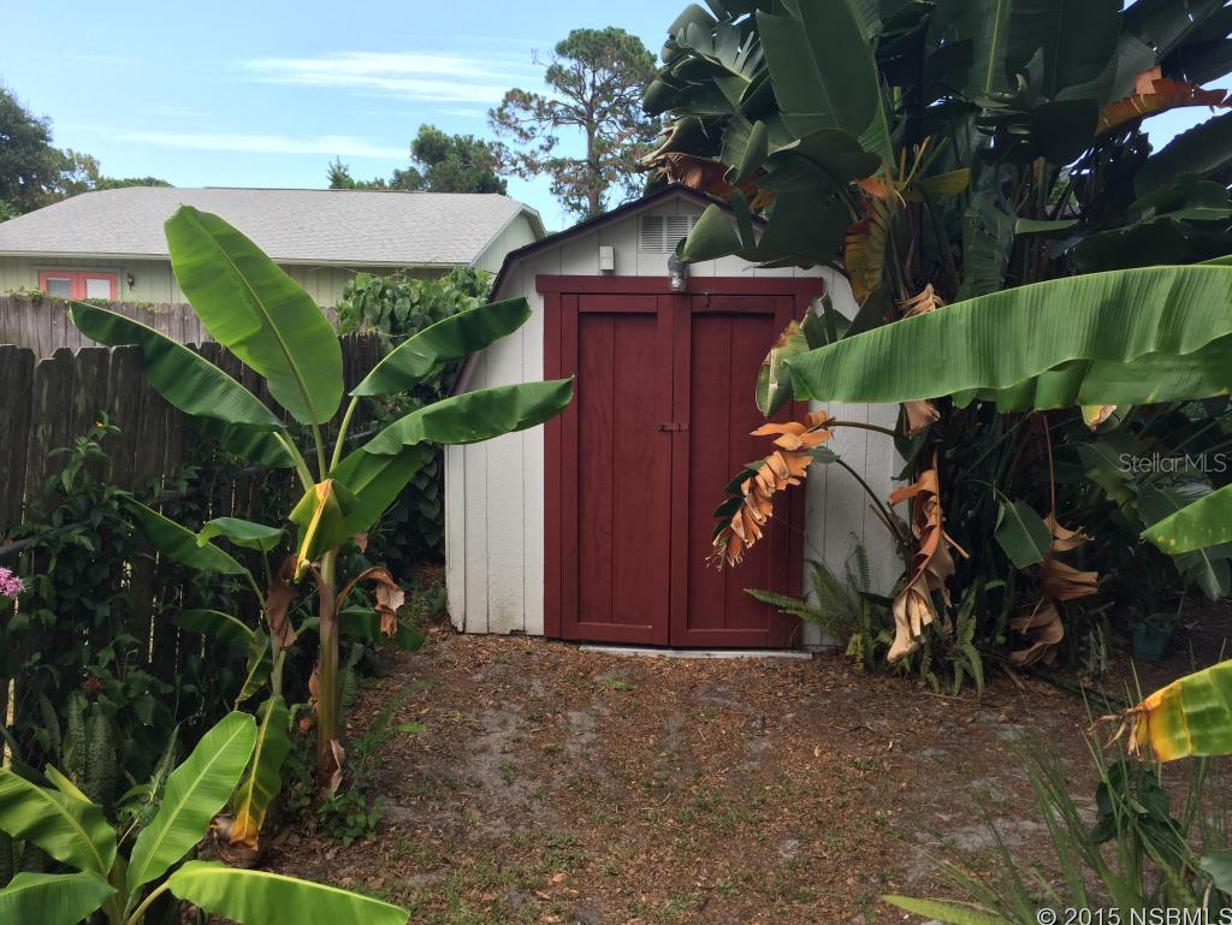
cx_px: 616
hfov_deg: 61.6
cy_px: 462
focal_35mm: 29
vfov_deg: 48.3
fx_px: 1033
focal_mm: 4.15
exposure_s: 1/347
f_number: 2.2
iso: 32
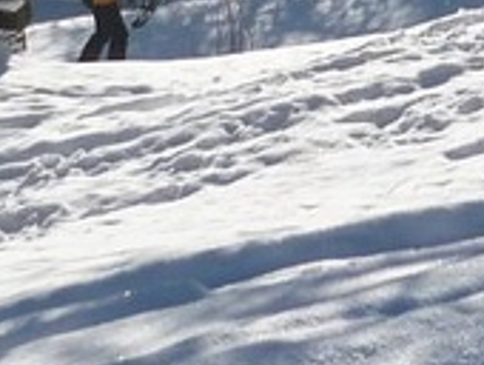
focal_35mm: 195
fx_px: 2730
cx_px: 295
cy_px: -182
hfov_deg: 10.1
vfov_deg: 7.5
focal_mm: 5.5
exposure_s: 1/320
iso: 100
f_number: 8
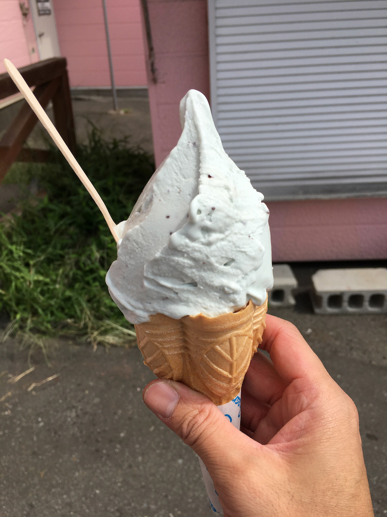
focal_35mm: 29
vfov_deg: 61.7
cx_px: 194
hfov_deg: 48.2
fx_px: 432
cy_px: 258
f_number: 2.2
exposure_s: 1/1399
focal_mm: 4.15
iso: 25
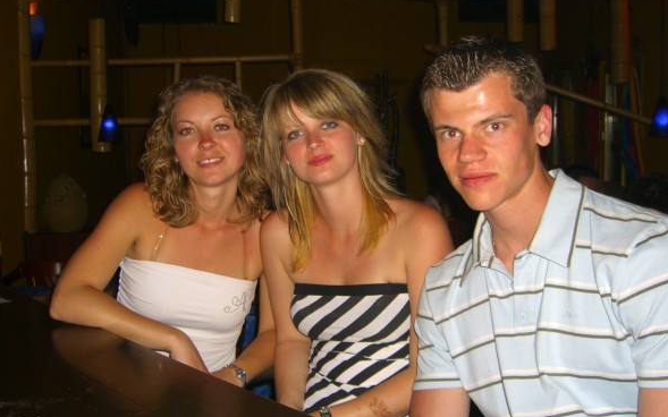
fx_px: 746
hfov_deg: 48.2
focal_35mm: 41
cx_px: 338
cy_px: 205
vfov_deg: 31.2
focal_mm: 7.9
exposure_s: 1/60
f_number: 2.8
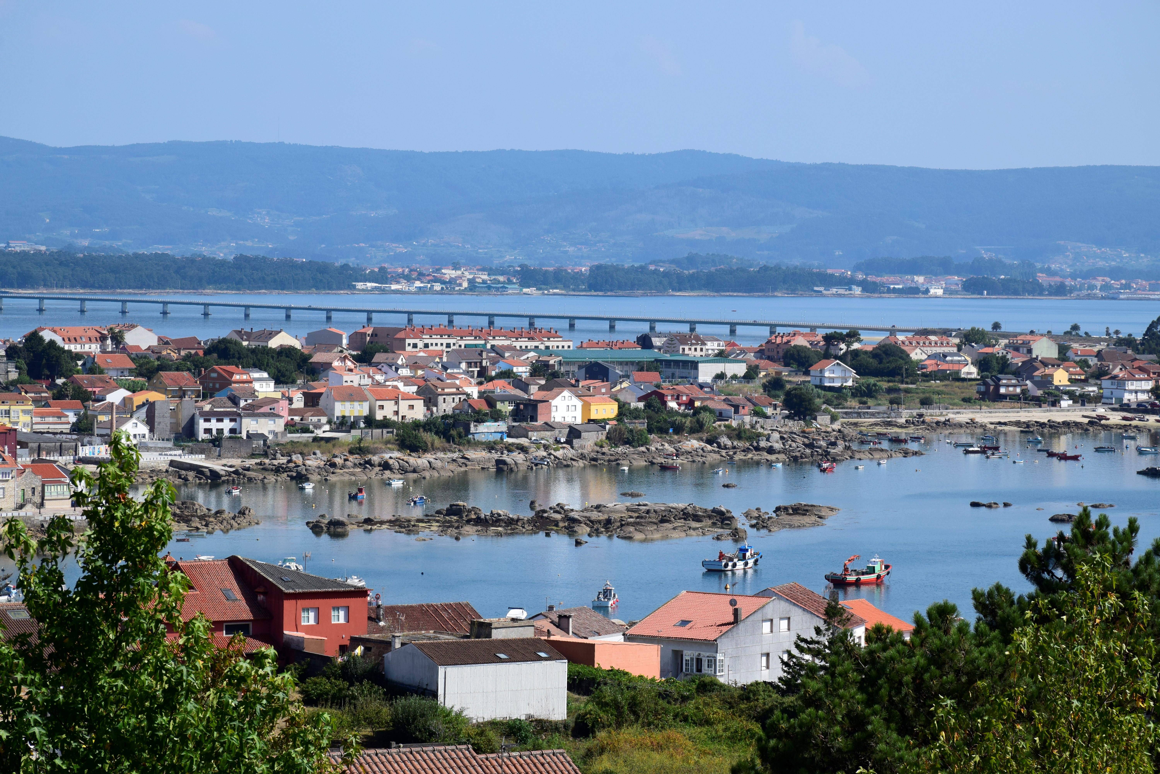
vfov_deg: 10.8
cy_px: 387
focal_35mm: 128
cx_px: 580
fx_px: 4108
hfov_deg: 16.1
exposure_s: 1/500
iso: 280
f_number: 11
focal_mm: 85
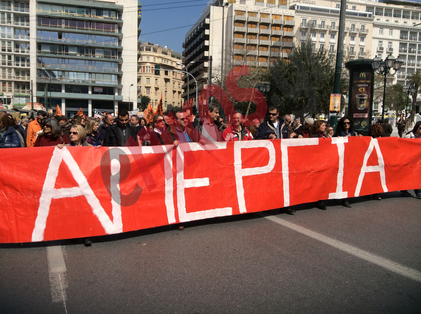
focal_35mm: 33
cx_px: 210
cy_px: 157
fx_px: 401
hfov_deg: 55.4
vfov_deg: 42.8
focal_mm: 3.3
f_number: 2.4
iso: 32
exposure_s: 1/2725
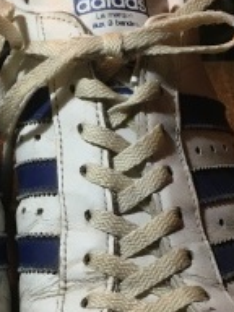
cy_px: 193
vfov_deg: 18.5
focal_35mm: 106
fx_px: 955
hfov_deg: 13.8
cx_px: 25
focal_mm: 4.15
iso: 50
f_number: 2.2
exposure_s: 1/30
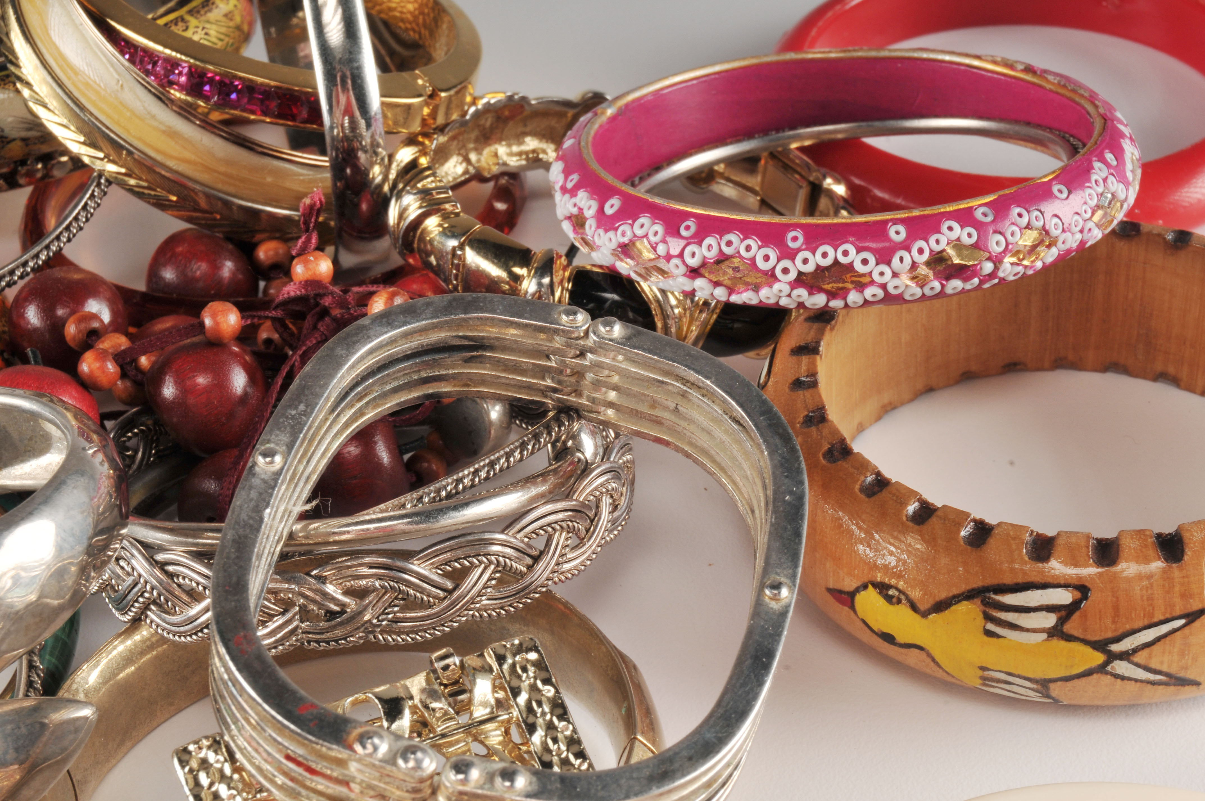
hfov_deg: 24.6
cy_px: 400
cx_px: 602
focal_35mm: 82
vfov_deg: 16.5
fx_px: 2758
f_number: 22
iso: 160
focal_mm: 55
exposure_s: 1/250
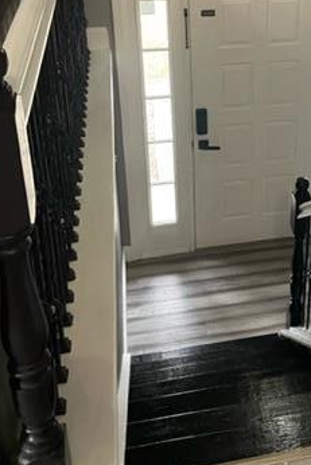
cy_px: 136
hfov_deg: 26.1
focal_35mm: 50
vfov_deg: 38.9
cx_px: 283
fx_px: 647
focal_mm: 4.2
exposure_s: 1/60
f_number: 1.6
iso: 500
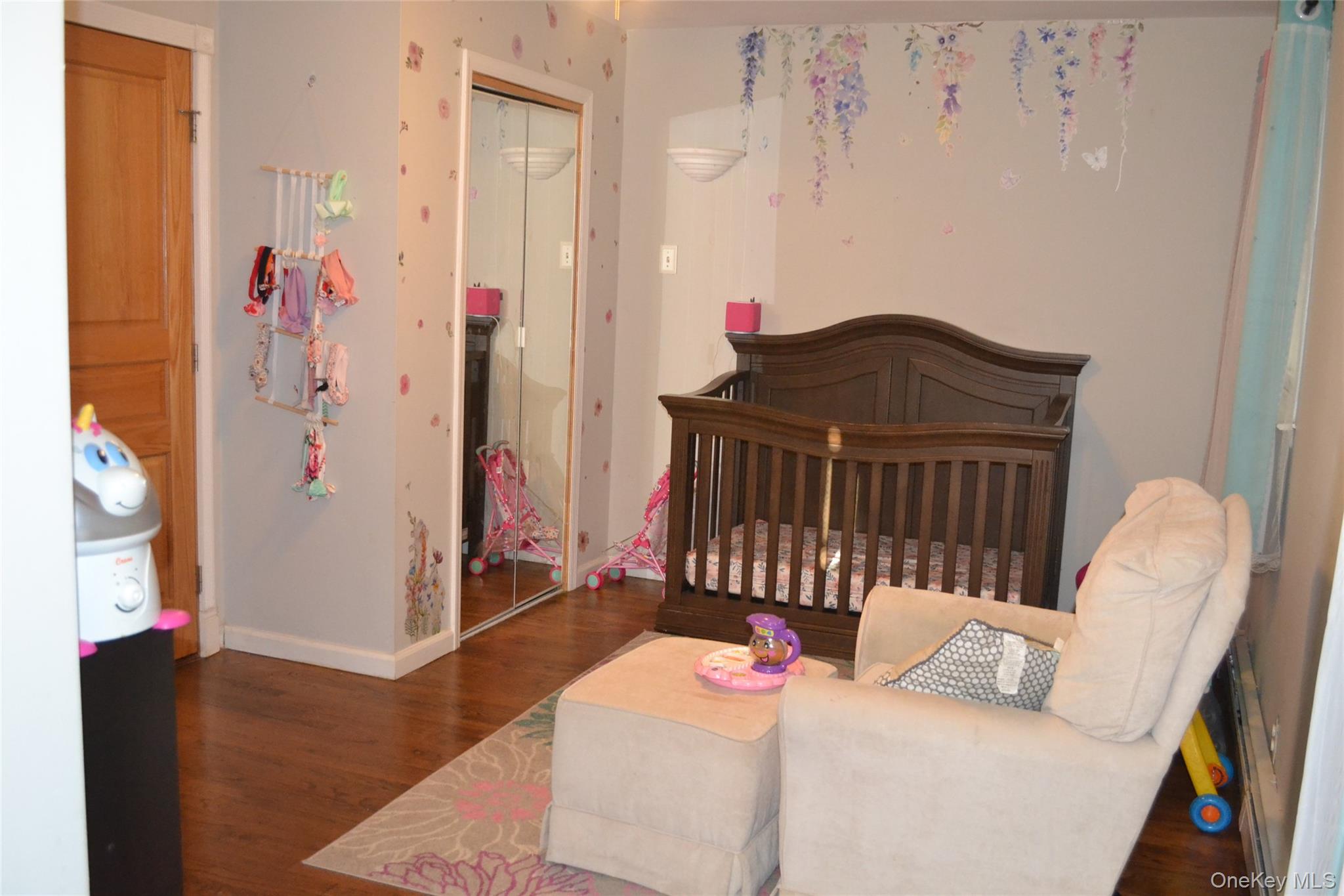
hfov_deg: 57.2
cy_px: 448
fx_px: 1232
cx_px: 672
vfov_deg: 40.0
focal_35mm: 33
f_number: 4
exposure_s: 1/60
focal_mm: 22
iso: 2800
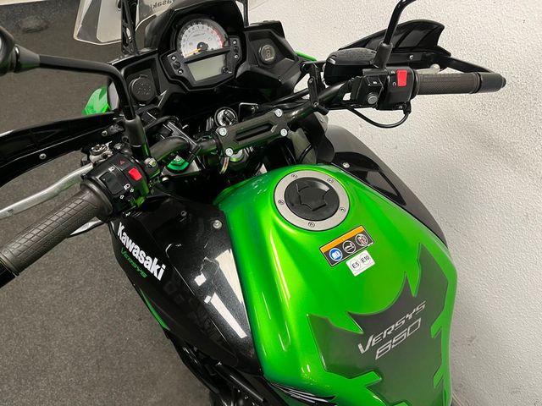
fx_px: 407
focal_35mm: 26
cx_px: 271
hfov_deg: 67.3
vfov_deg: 53.1
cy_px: 203
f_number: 1.6
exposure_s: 1/50
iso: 125
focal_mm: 5.1
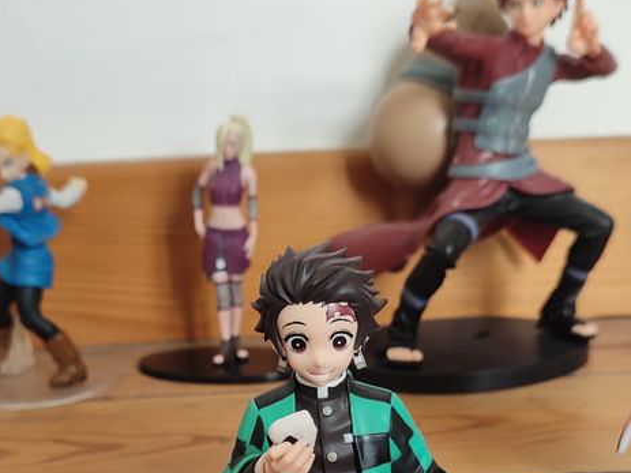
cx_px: 288
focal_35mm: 54
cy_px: 386
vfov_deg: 26.5
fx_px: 984
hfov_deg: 35.5
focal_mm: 6.04
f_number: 1.9
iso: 414
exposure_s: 1/33
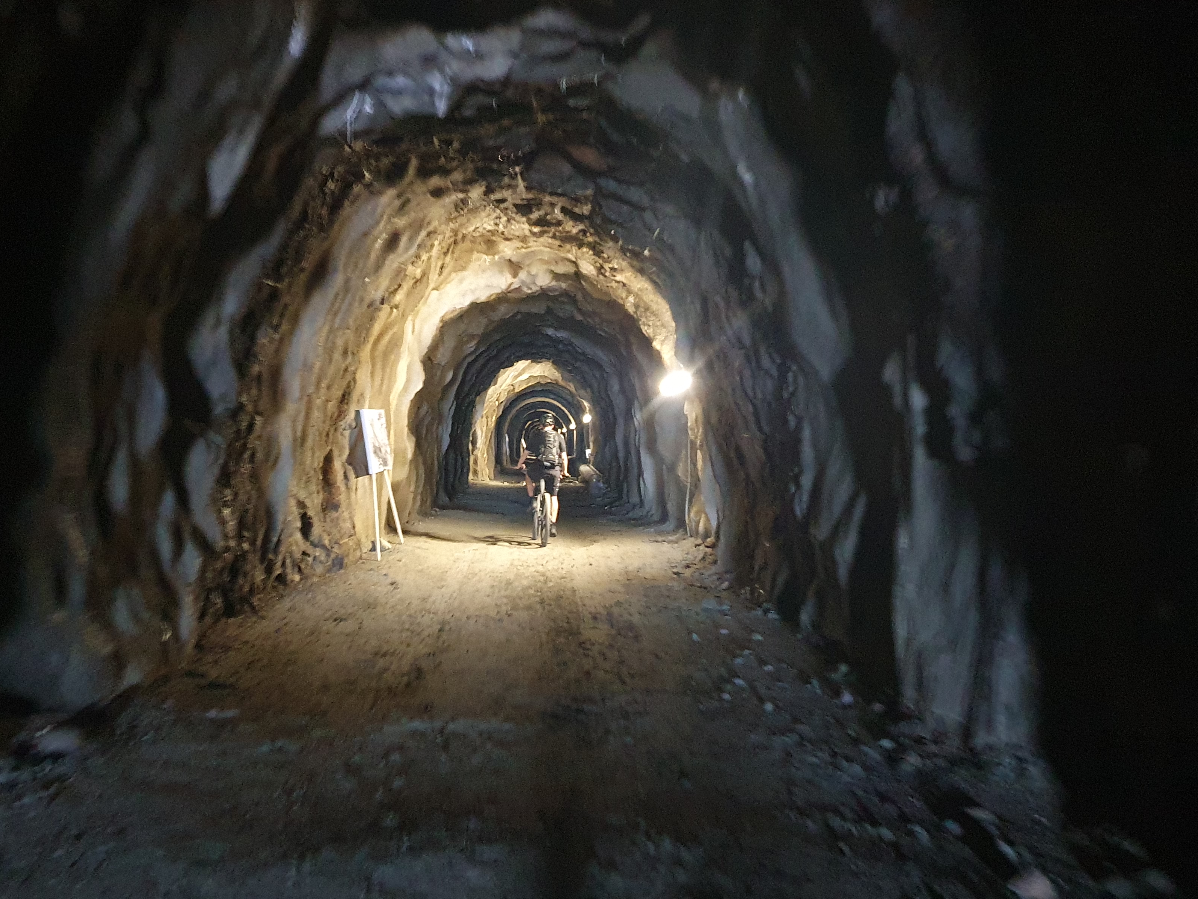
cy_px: 431
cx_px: 528
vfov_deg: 42.9
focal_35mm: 33
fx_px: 1142
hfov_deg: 55.2
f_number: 1.5
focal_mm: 4.32
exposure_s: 1/17
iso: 640
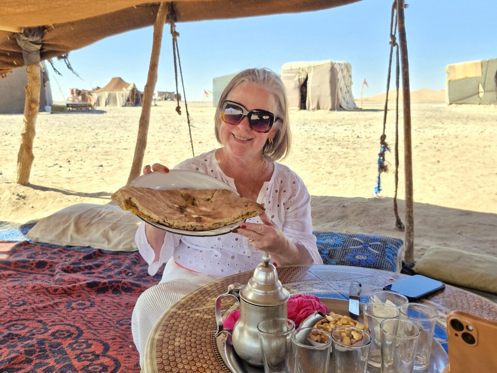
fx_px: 330
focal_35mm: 23
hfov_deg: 74.0
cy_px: 186
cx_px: 248
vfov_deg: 58.8
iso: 50
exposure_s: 1/250
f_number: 1.8
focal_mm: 5.54
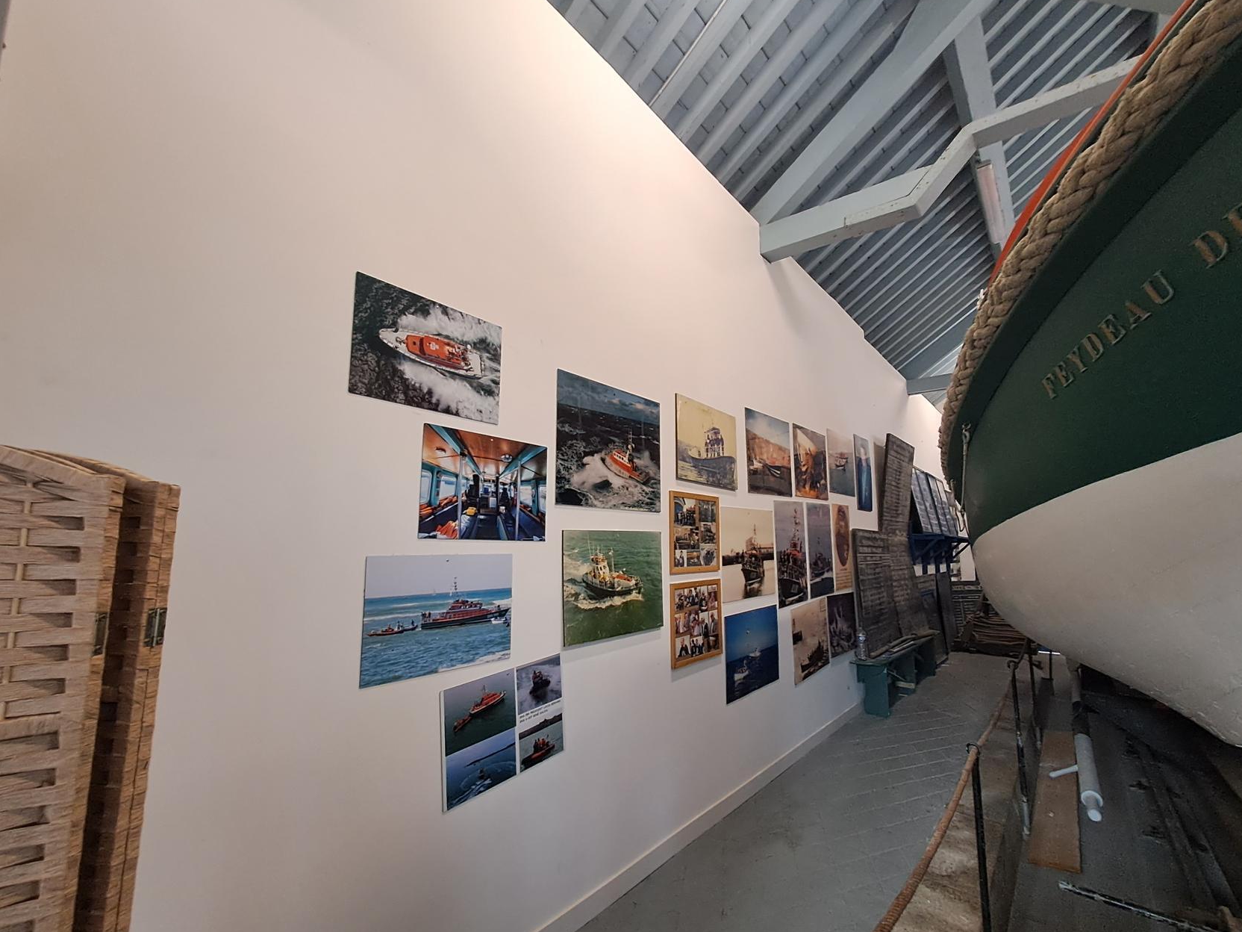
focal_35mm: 15
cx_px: 620
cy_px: 469
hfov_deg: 98.2
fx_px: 538
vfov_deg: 81.7
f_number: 2.2
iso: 250
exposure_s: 1/50
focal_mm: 1.42
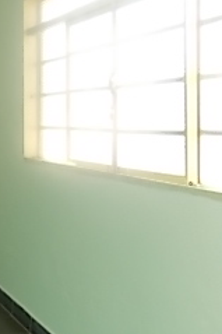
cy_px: 120
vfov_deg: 31.3
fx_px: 593
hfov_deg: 17.2
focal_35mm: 64
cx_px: -183
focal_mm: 4
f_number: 3.1
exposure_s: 1/60
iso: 80
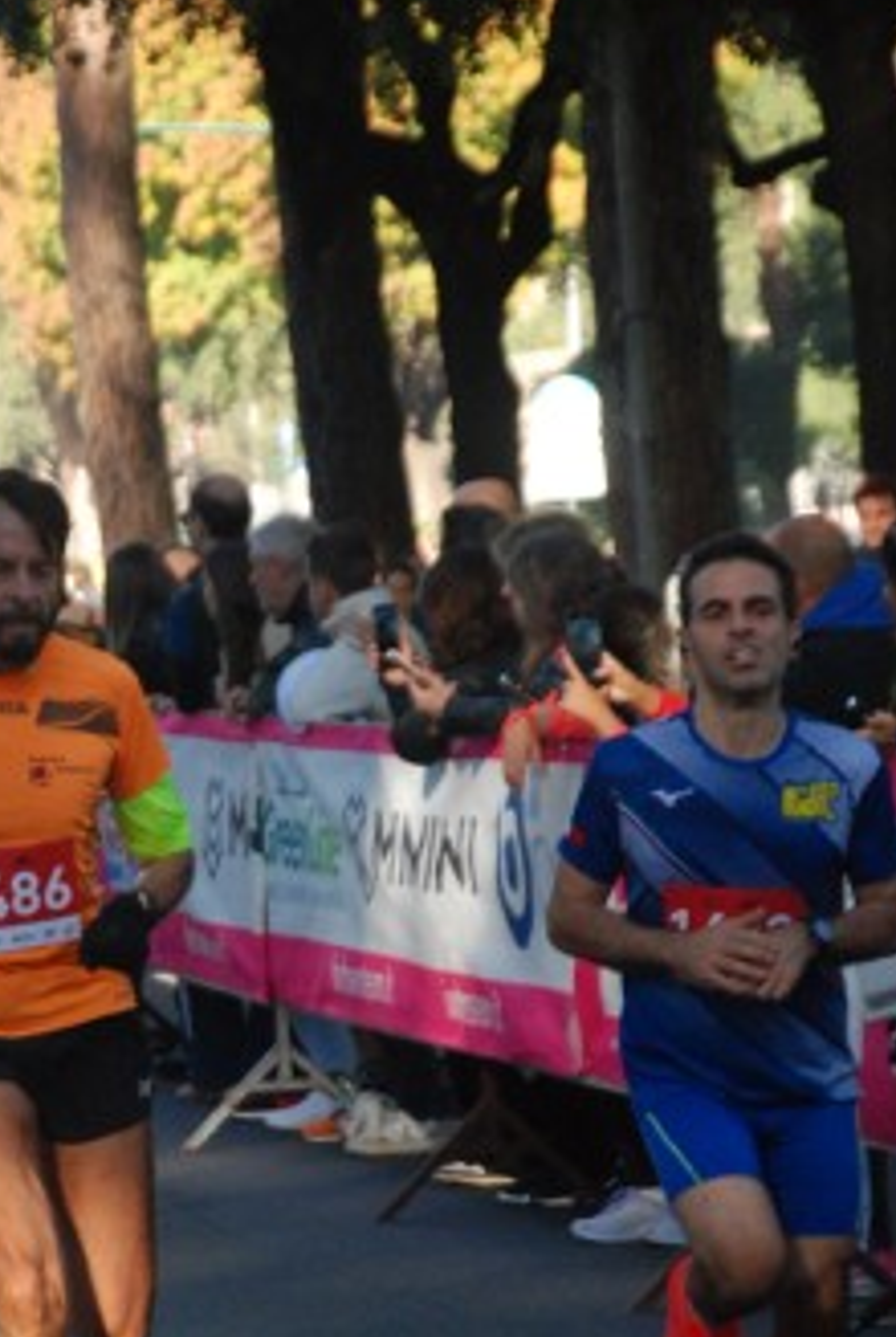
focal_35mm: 261
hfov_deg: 5.3
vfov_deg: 7.9
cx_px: 177
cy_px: 962
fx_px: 9699
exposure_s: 1/500
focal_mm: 95
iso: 1000
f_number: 5.6
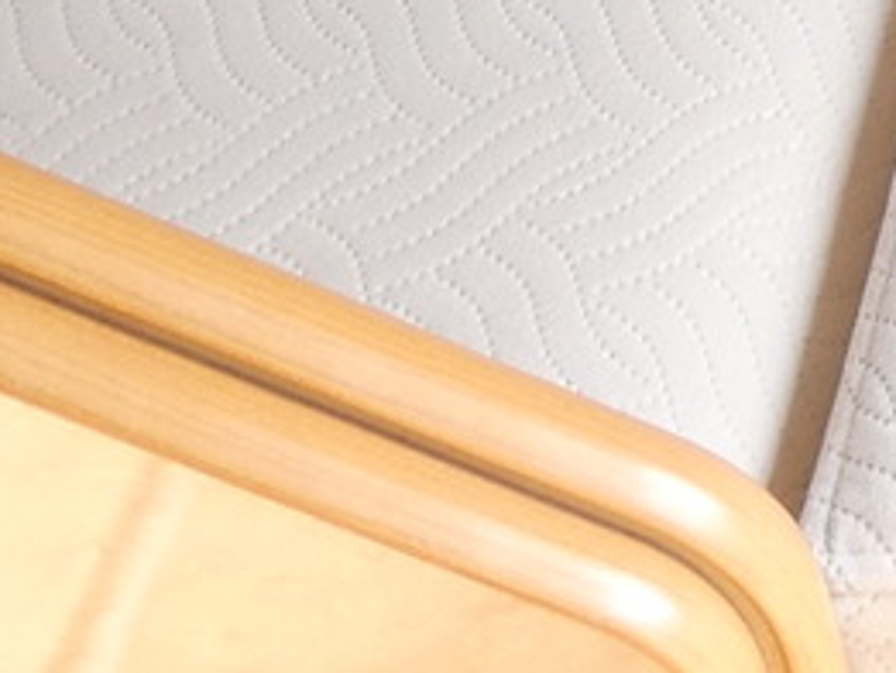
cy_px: -1133
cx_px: 1850
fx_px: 3807
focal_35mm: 147
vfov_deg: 8.8
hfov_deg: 11.8
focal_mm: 4.3
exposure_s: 1/60
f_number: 3.3
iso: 80
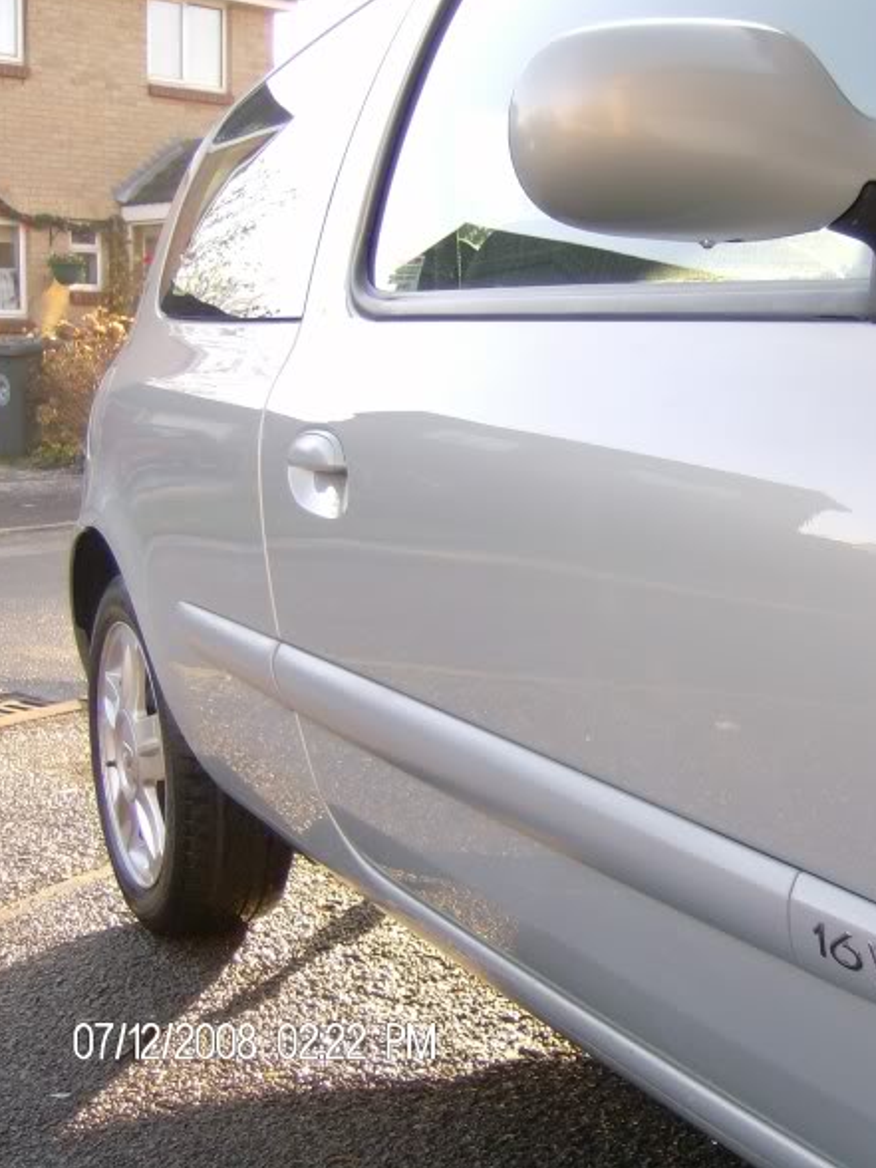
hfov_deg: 28.6
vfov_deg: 38.9
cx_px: 773
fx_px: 1653
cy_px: 576
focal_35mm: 49
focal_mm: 6
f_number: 2.8
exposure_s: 1/151
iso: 100
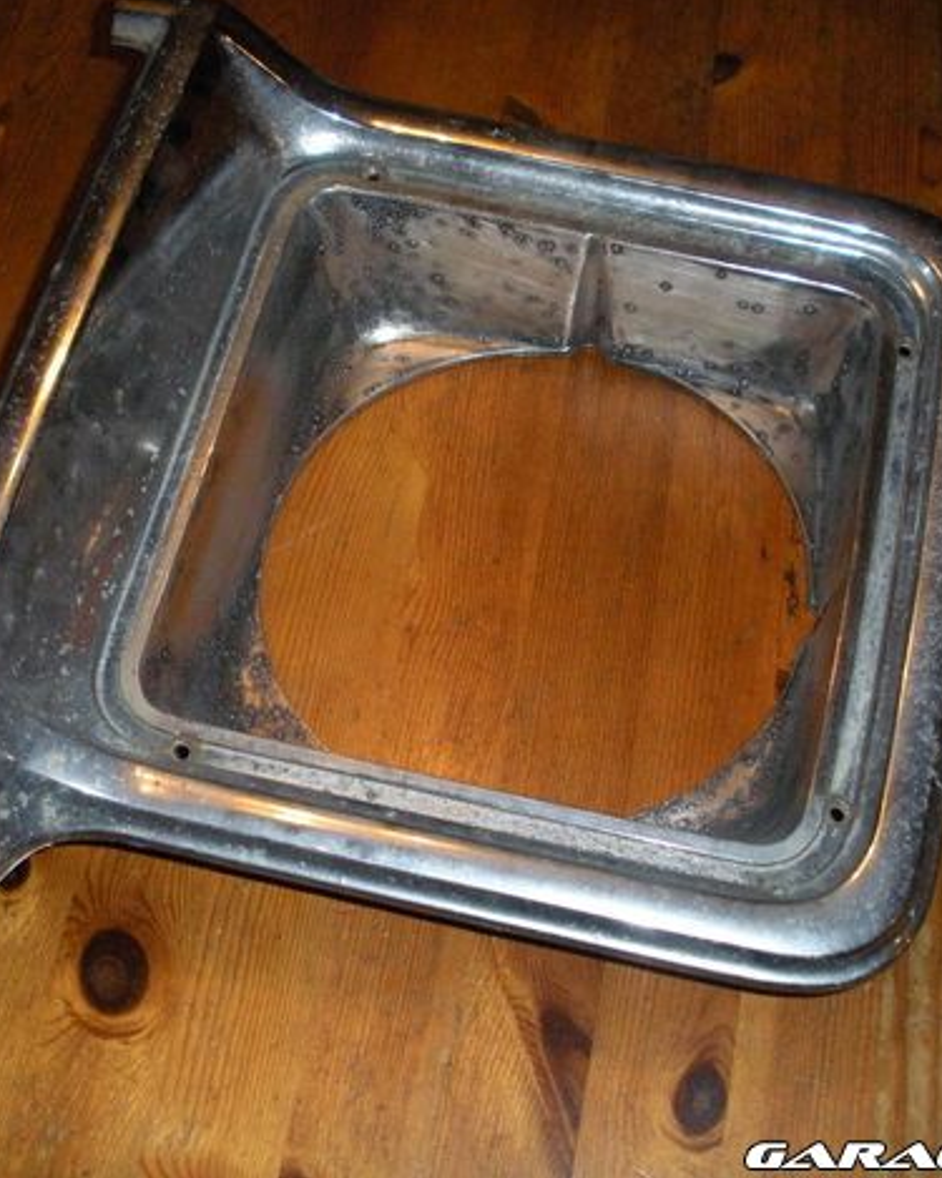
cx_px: 372
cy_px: 578
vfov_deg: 38.8
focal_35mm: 48
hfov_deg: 31.3
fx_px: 1673
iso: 400
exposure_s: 1/60
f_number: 3.5
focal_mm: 6.3
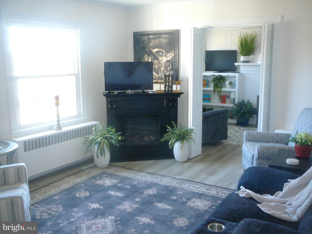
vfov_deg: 40.7
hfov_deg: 52.6
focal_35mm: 35
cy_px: 117
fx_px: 315
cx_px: 156
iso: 125
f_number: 2.8
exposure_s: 1/8
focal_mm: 5.2
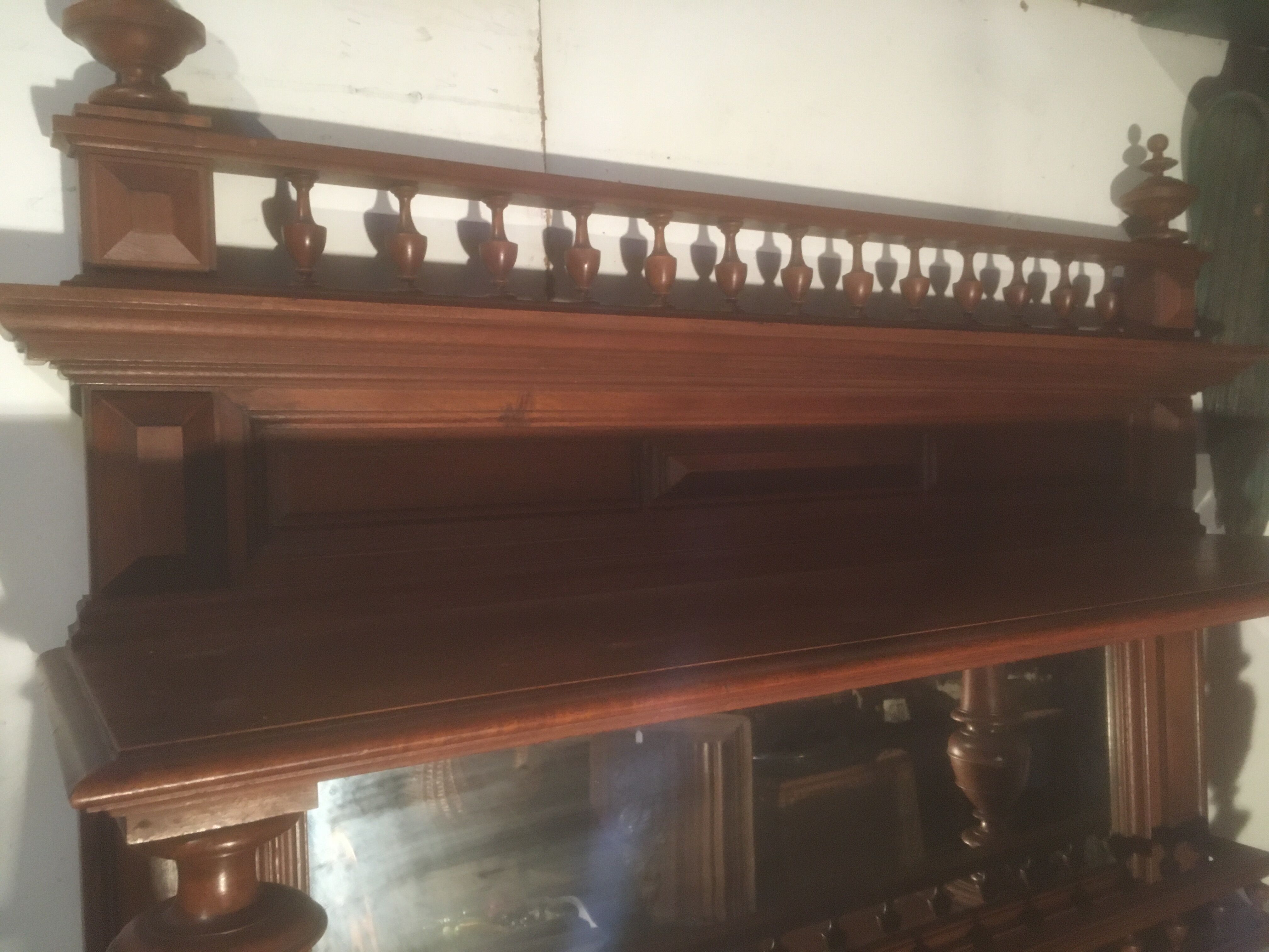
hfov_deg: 61.7
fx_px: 1063
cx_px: 634
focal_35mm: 29
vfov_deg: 48.2
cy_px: 476
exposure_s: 1/20
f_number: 2.2
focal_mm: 4.15
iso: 200
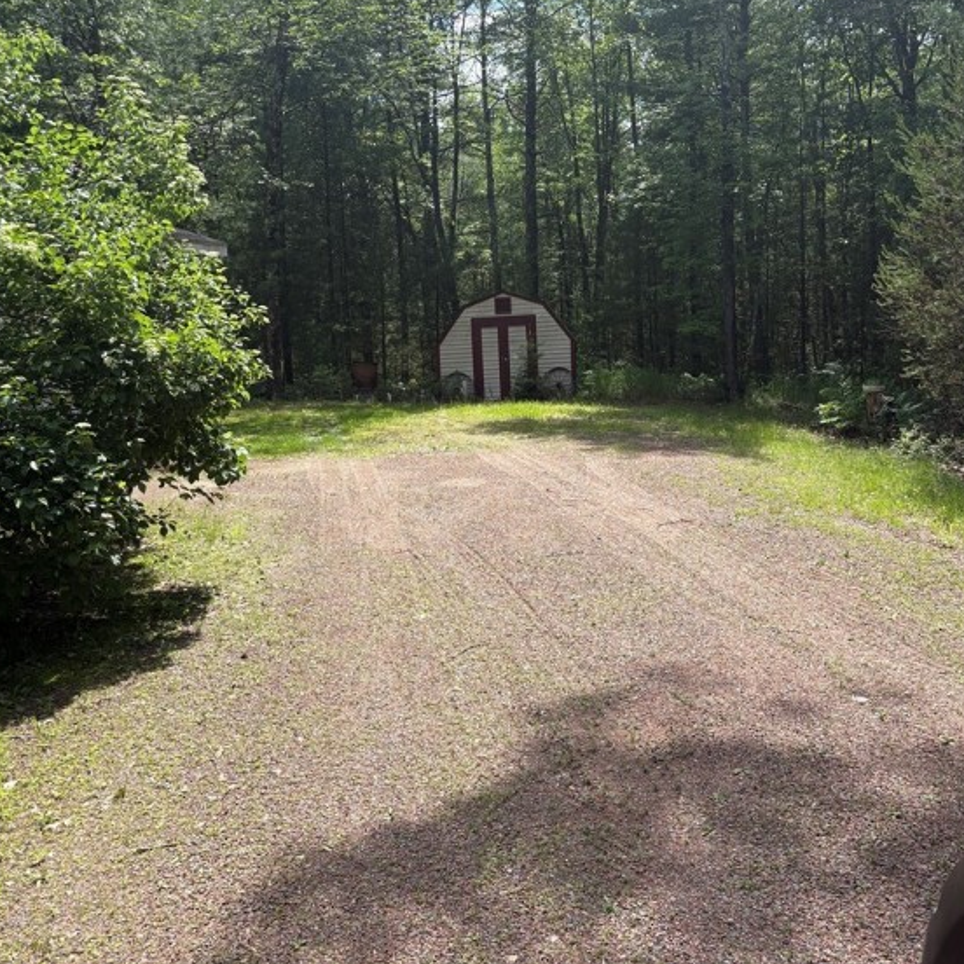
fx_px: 1008
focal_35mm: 32
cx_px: 484
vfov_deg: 51.0
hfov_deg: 51.1
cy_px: 431
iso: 50
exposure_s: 1/1550
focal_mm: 5.96
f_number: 1.6
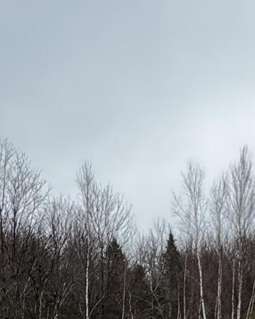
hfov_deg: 20.4
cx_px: 159
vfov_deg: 23.1
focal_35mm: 75
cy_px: 394
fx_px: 708
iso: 40
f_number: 2.2
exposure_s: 1/331
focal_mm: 2.22
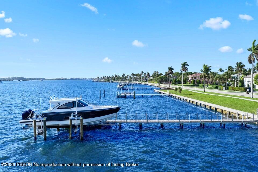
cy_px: 86
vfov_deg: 46.4
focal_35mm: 28
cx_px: 129
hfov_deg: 65.5
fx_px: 201
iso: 100
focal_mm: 14.45
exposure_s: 1/500
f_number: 2.8
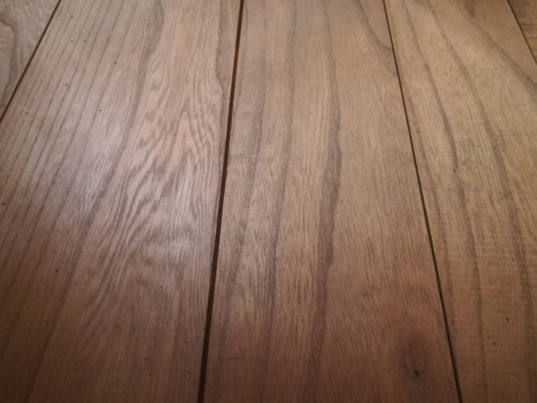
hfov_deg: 55.4
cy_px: 202
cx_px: 268
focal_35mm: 33
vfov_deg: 42.9
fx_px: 512
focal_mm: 3.83
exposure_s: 1/14.3
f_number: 2.2
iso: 1600
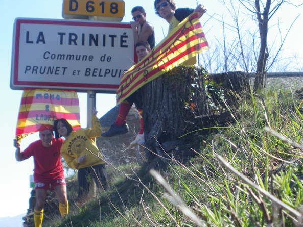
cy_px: 115
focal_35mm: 55
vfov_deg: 26.6
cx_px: 143
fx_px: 482
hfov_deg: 34.9
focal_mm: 9
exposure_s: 1/200
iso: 64
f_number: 4.4
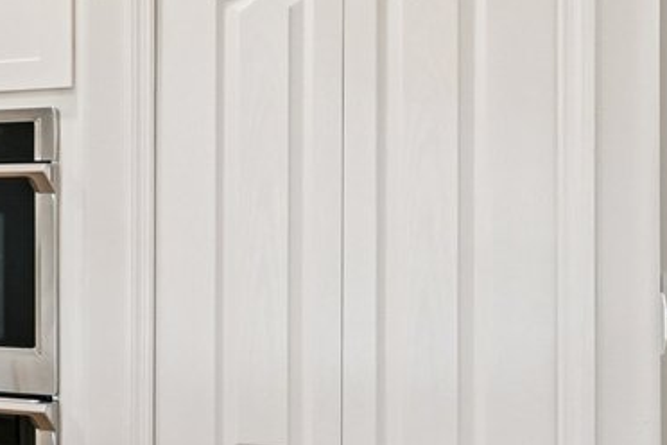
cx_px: -568
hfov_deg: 19.2
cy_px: 266
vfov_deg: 17.7
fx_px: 1427
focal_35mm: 77
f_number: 8
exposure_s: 1/50
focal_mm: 14
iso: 800
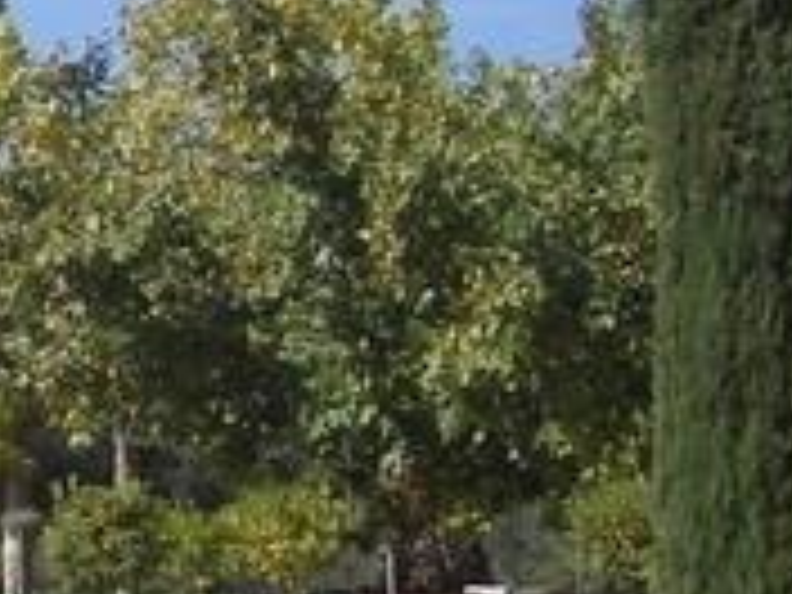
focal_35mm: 159
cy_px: 194
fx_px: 3638
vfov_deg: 9.3
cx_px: -652
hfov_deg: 11.5
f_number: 4.3
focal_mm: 5.8
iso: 50
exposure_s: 1/500
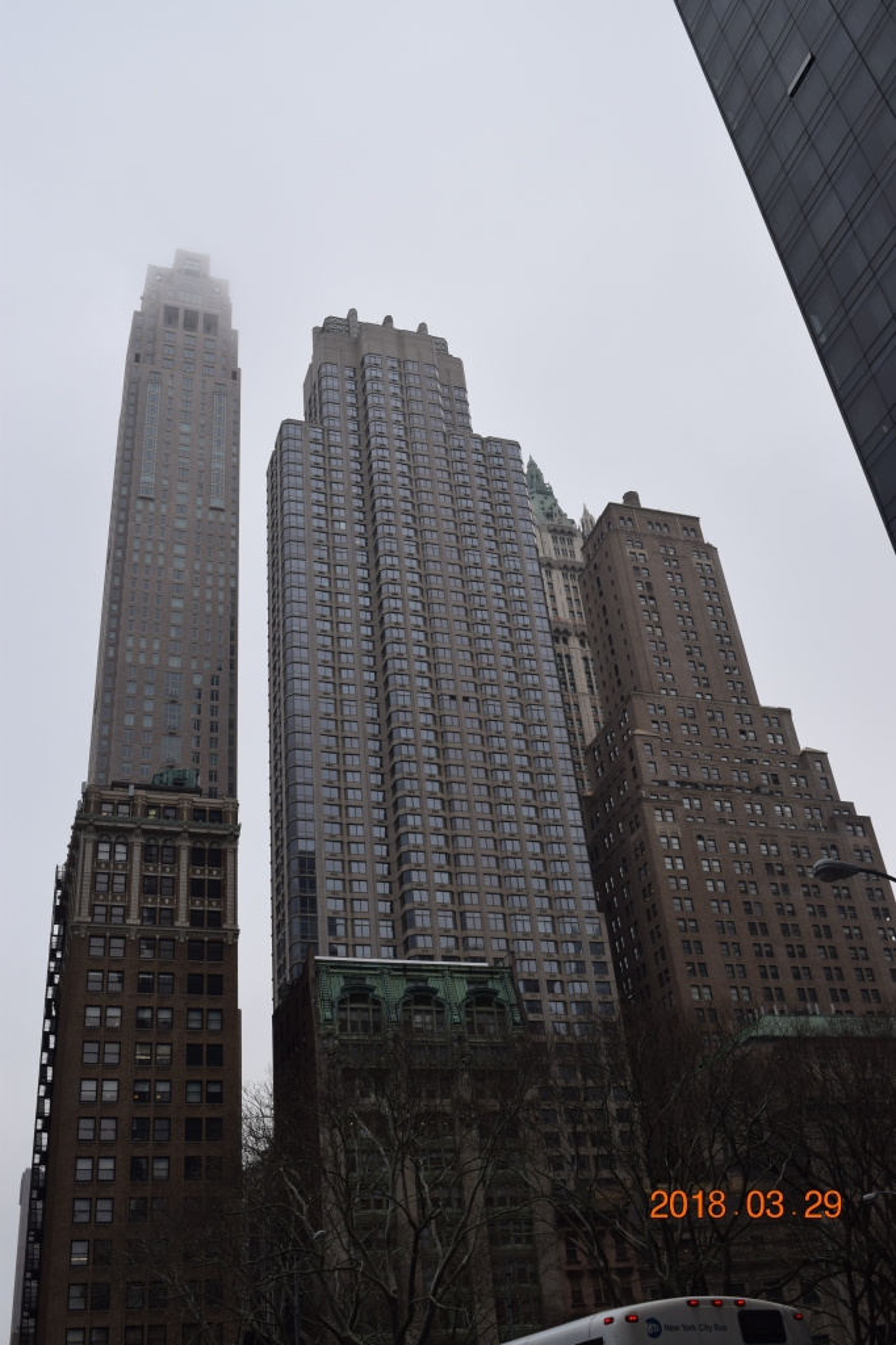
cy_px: 672
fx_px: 1233
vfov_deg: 57.2
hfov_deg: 39.9
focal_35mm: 33
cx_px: 448
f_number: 9
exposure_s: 1/320
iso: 200
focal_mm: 22
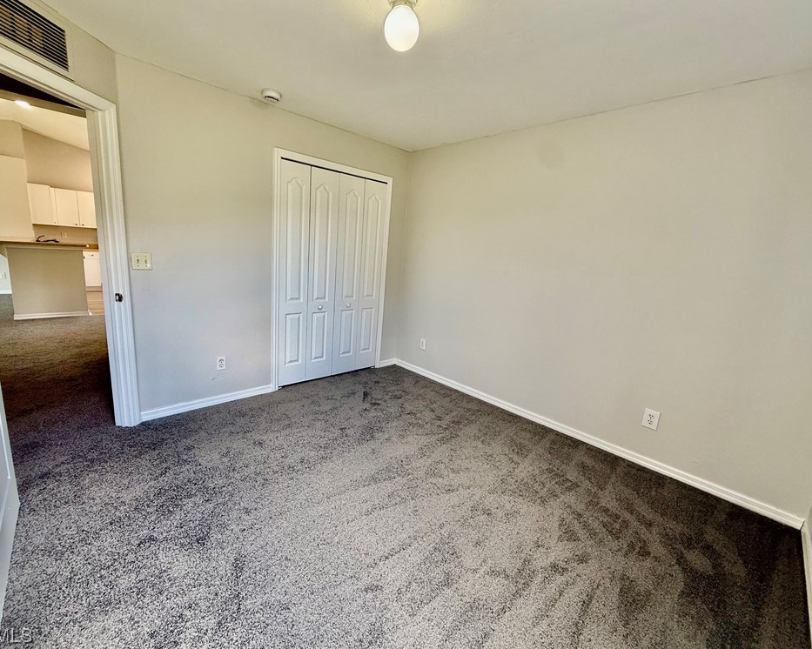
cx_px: 395
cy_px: 321
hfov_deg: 96.8
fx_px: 360
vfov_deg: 84.0
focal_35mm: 15
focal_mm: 2.22
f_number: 2.2
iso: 100
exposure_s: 1/99
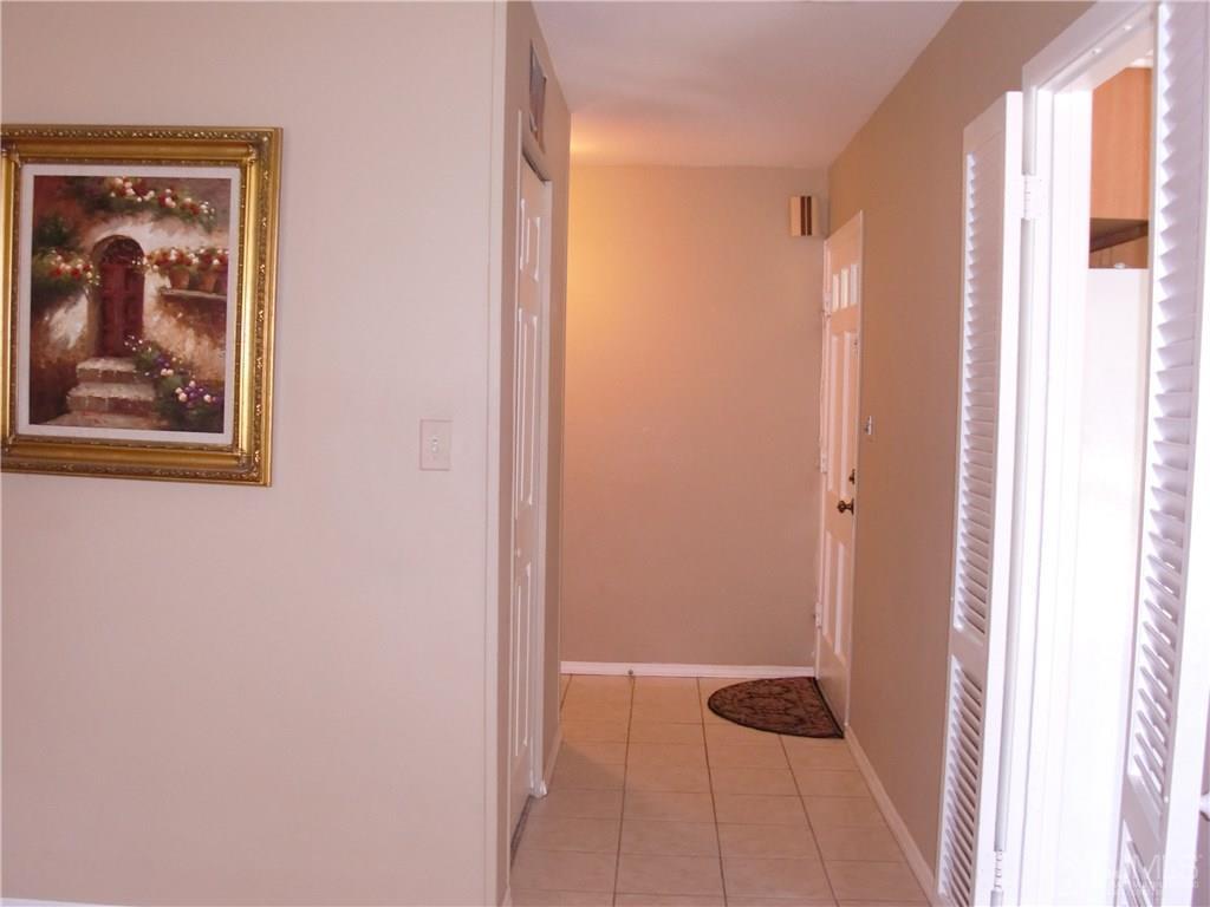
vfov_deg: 39.7
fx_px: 1258
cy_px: 454
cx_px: 605
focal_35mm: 36
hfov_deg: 51.4
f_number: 2.8
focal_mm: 6.3
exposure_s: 1/60
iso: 400
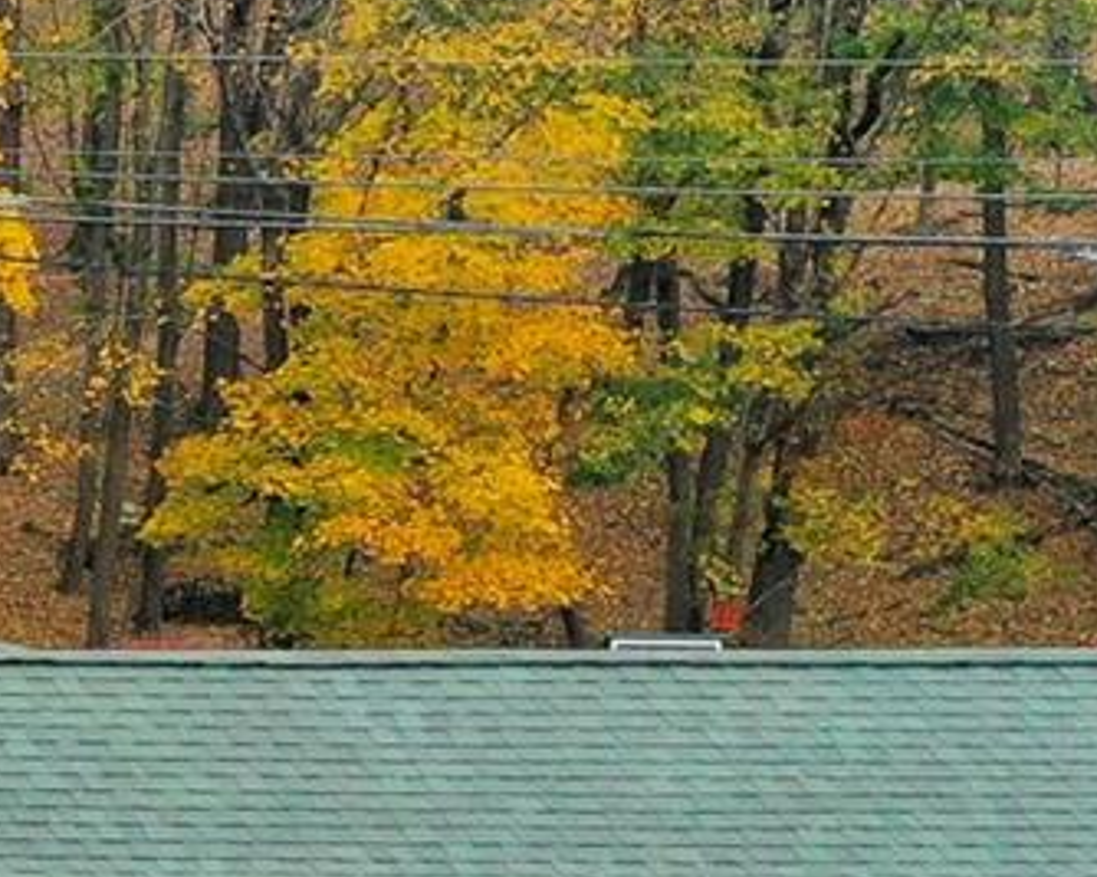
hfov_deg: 9.4
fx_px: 5226
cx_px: -2233
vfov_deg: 9.6
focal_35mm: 161
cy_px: 770
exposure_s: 1/240
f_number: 5
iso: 200
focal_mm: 10.26
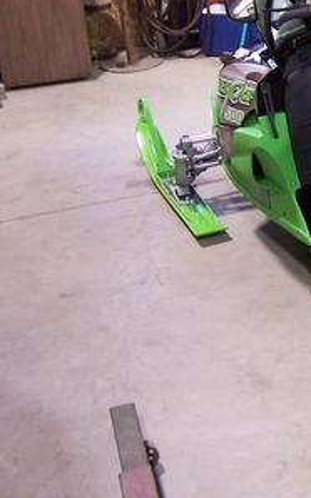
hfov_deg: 18.8
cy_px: 188
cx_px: 405
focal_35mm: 64
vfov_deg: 31.9
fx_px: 869
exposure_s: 1/10
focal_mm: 6
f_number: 3
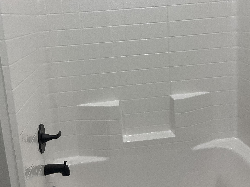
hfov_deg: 45.8
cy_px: 67
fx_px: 296
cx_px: 126
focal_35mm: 41
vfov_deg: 34.9
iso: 50
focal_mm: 3
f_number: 1.8
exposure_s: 1/120
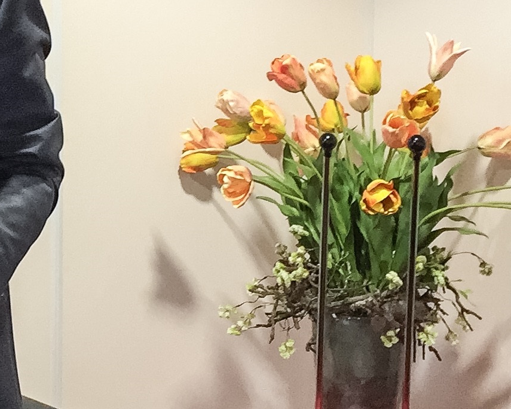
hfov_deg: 16.7
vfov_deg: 14.2
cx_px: -158
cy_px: 108
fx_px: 1633
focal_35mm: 108
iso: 100
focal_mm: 4.15
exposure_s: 1/33
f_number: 2.2
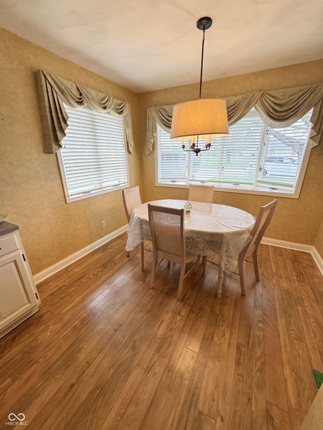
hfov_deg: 85.7
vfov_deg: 102.1
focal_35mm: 14
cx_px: 162
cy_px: 215
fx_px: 174
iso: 80
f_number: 2.2
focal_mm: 2.22
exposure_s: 1/120
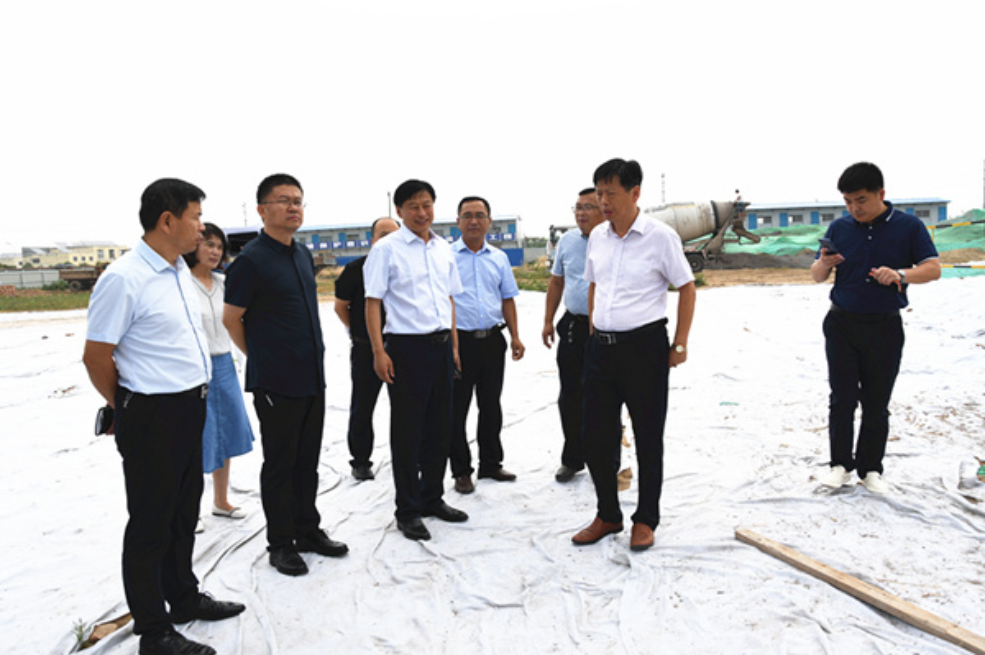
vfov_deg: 47.9
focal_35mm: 27
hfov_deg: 67.4
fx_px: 738
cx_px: 492
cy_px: 328
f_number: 8
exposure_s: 1/250
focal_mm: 18
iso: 100
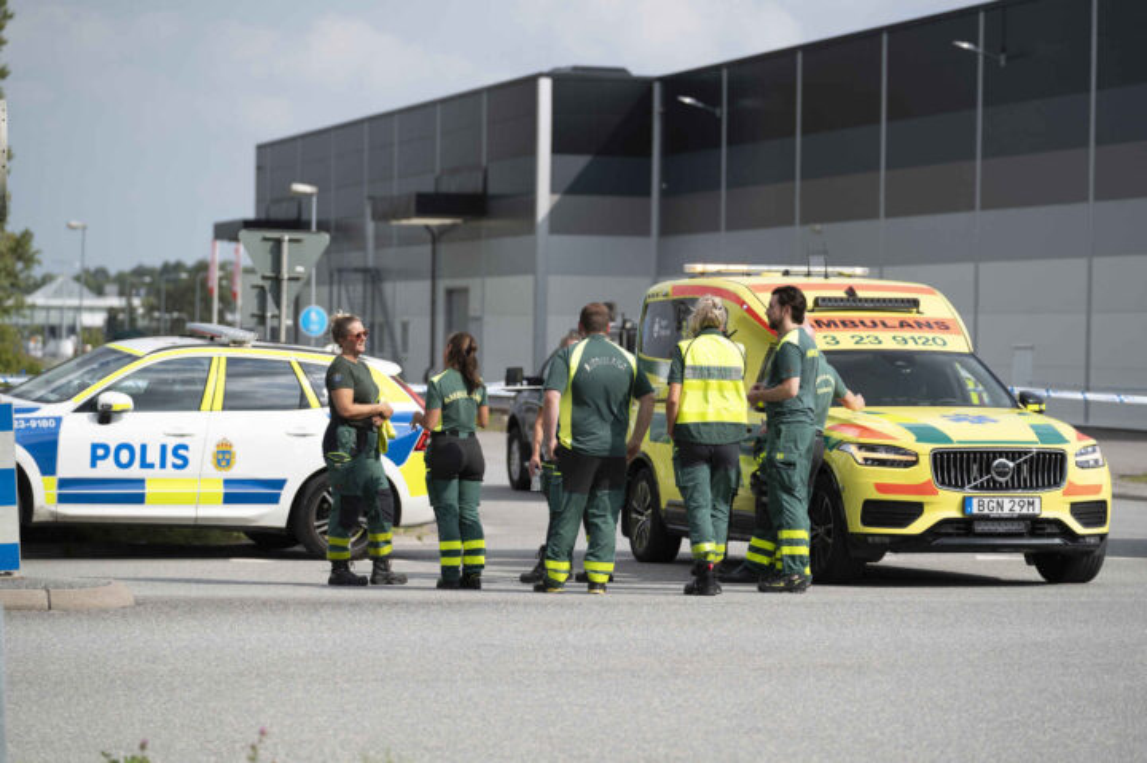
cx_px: 574
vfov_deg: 11.9
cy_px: 382
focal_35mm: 115
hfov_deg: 17.8
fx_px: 3661
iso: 125
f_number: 3.2
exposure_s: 1/2000
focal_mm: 115
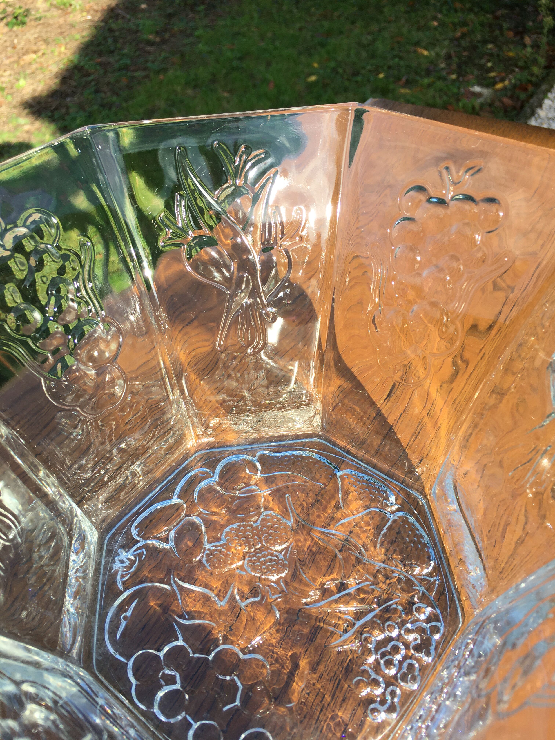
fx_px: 620
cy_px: 370
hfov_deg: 48.2
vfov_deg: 61.7
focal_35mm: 29
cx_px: 278
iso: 25
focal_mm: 4.15
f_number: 2.2
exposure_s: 1/574
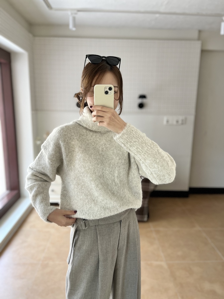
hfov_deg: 53.1
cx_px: 112
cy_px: 150
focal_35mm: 26
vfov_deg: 67.3
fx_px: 224
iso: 125
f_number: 1.6
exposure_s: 1/116
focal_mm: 5.1
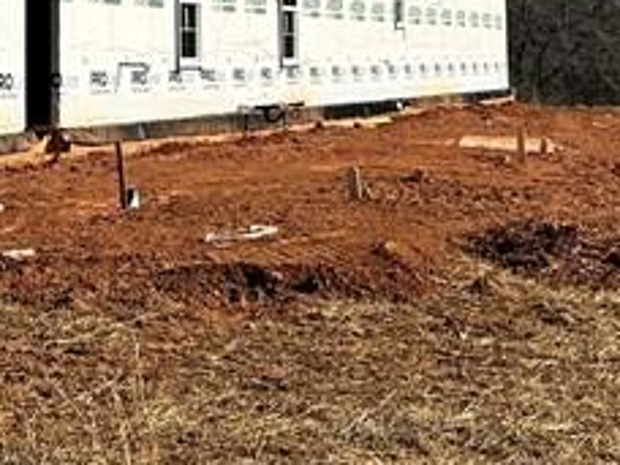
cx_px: 114
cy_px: -166
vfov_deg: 13.2
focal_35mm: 108
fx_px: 1934
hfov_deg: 18.0
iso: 80
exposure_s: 1/5525
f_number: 1.78
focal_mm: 6.86
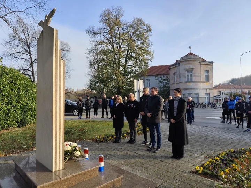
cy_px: 94
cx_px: 126
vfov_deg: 58.9
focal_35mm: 23
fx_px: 167
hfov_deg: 73.9
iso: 50
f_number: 1.65
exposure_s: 1/621
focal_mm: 6.19
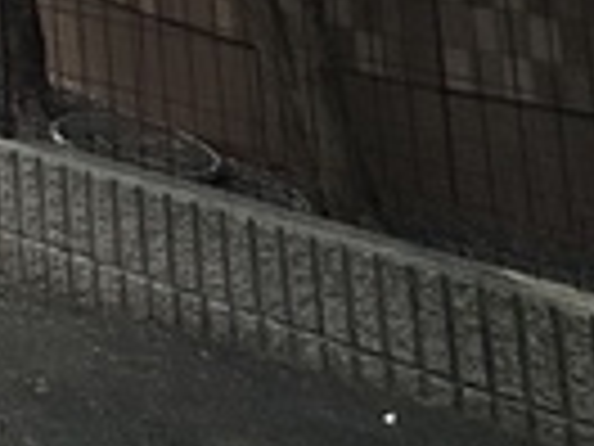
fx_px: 1270
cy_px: -534
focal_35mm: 74
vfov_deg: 14.8
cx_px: -792
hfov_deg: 15.6
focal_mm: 2.22
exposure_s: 1/3731
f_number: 2.2
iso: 50
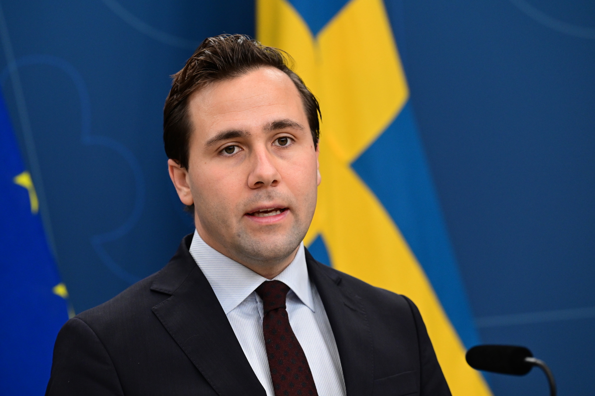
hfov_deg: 12.1
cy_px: 198
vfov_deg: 8.1
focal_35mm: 170
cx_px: 298
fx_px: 2809
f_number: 4.5
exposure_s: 1/400
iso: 2500
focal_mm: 170
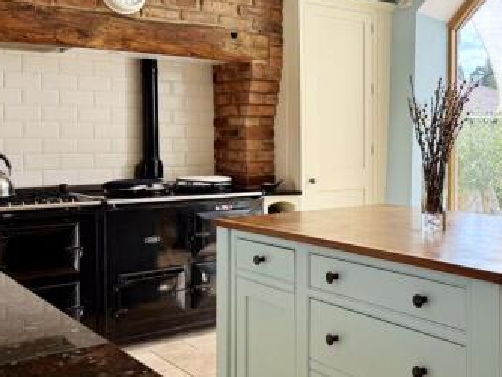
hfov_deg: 43.4
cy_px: 203
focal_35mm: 42
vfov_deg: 34.4
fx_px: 609
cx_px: 375
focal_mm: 6.76
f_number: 1.78
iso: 80
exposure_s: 1/707
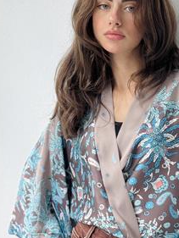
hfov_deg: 16.1
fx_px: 627
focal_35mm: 91
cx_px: 159
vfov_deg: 21.5
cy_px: 130
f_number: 1.78
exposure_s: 1/156
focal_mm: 6.76
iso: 64
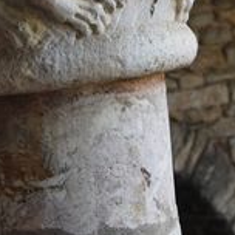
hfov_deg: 8.2
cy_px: -170
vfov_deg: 8.0
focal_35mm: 211
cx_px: -62
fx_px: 1621
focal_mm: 24
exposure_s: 1/160
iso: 400
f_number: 6.3
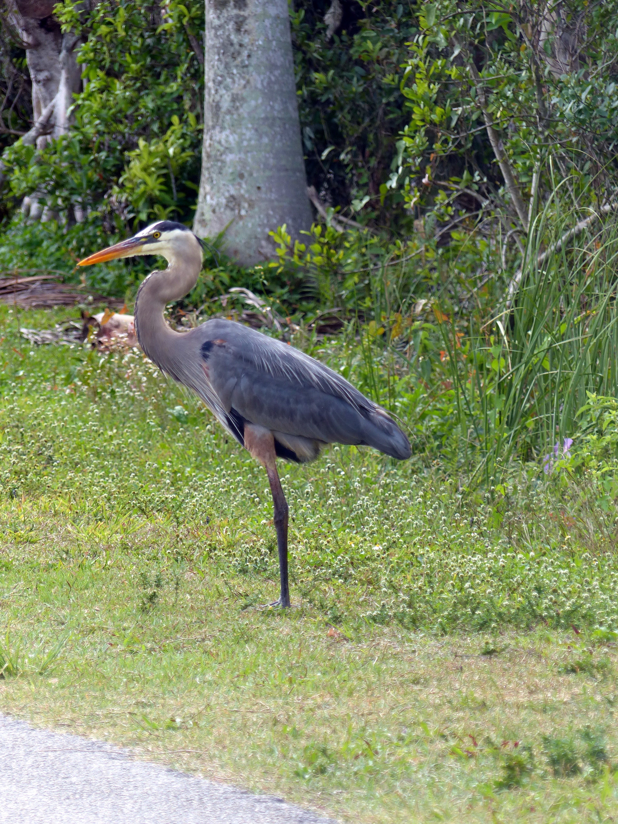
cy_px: 412
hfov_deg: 3.4
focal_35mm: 436
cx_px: 309
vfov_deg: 4.5
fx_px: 10379
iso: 100
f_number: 4
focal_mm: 78.4
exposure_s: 1/320
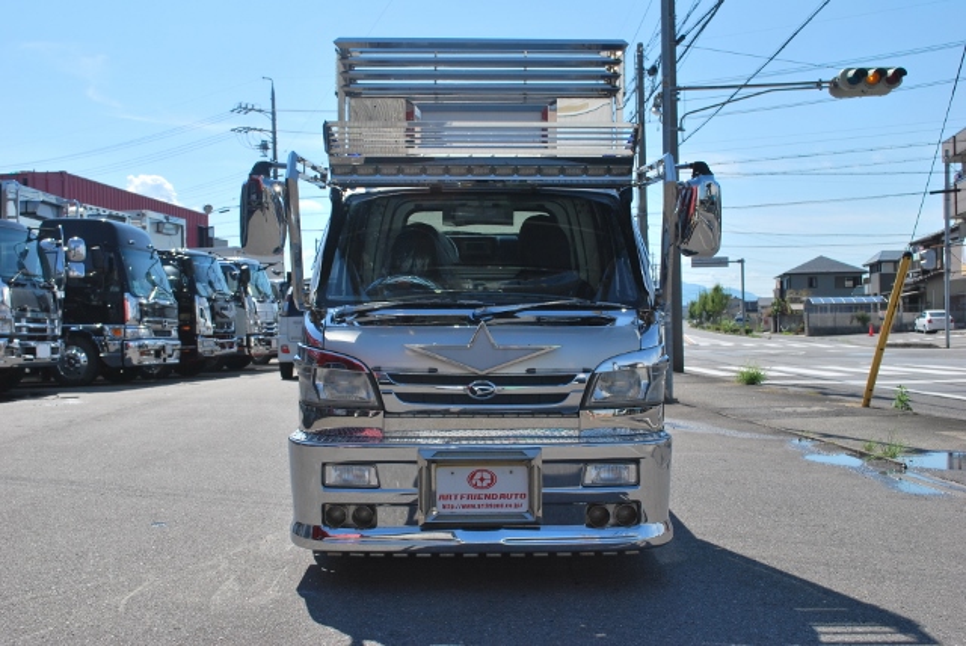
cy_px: 323
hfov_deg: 46.4
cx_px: 483
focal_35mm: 42
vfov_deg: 32.0
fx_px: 1128
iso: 100
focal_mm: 28
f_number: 8
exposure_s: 1/250
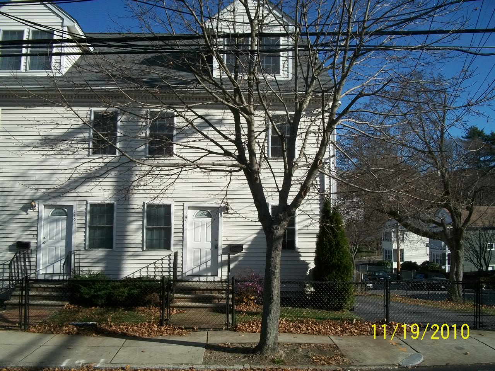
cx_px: 248
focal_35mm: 32
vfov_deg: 44.2
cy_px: 186
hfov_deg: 56.8
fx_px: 458
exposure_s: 1/500
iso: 80
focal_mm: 5.7
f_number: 5.5
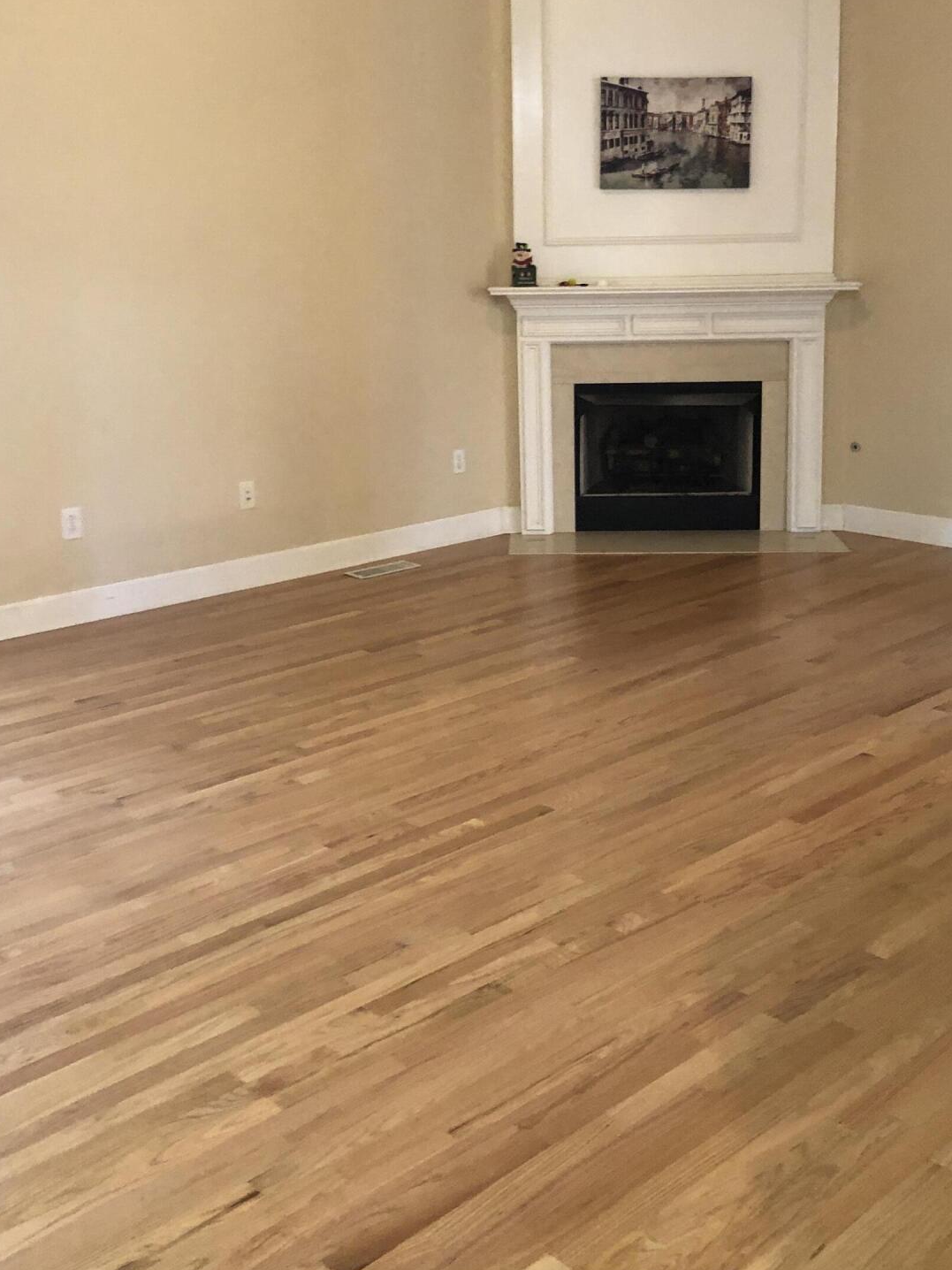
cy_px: 507
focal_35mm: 39
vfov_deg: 47.6
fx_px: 1430
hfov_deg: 36.8
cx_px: 541
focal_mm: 3.99
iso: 100
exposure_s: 1/15
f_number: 1.8
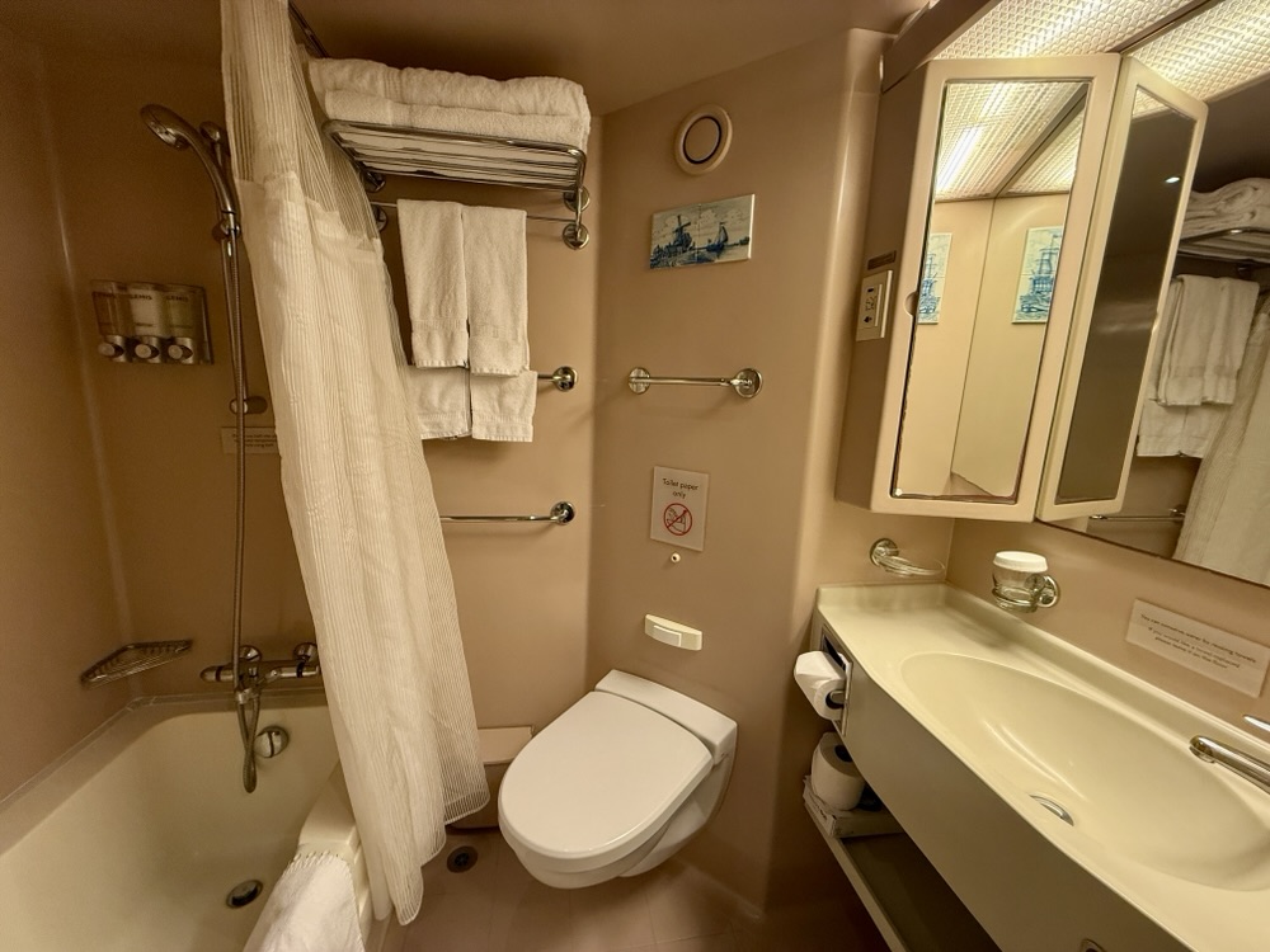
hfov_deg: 102.1
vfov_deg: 85.7
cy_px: 476
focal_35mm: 14
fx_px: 514
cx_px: 635
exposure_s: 1/120
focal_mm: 2.22
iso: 250
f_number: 2.2
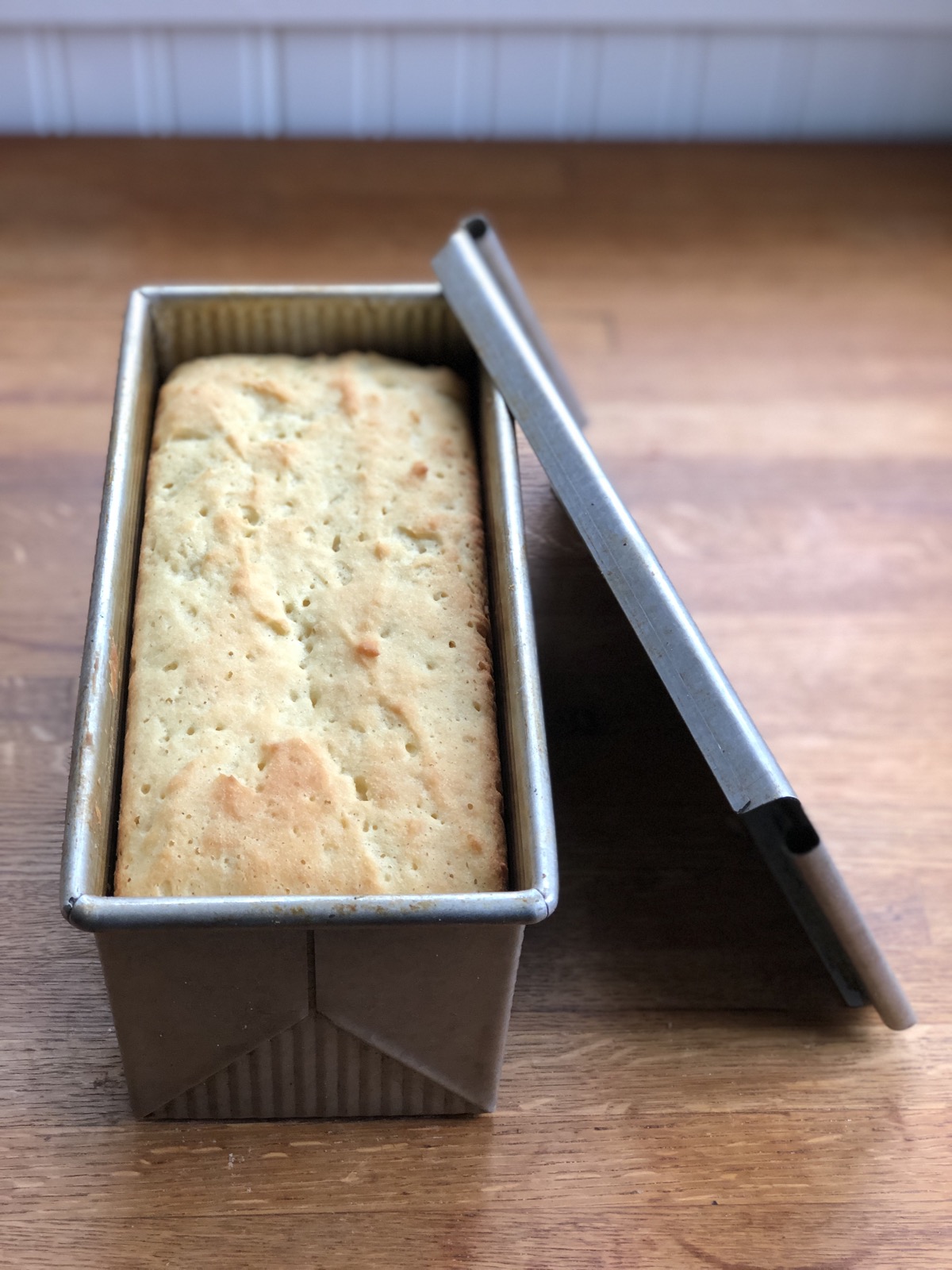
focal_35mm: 57
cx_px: 476
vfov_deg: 33.8
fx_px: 2090
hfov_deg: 25.7
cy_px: 635
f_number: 2.8
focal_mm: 6.6
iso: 80
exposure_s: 1/30
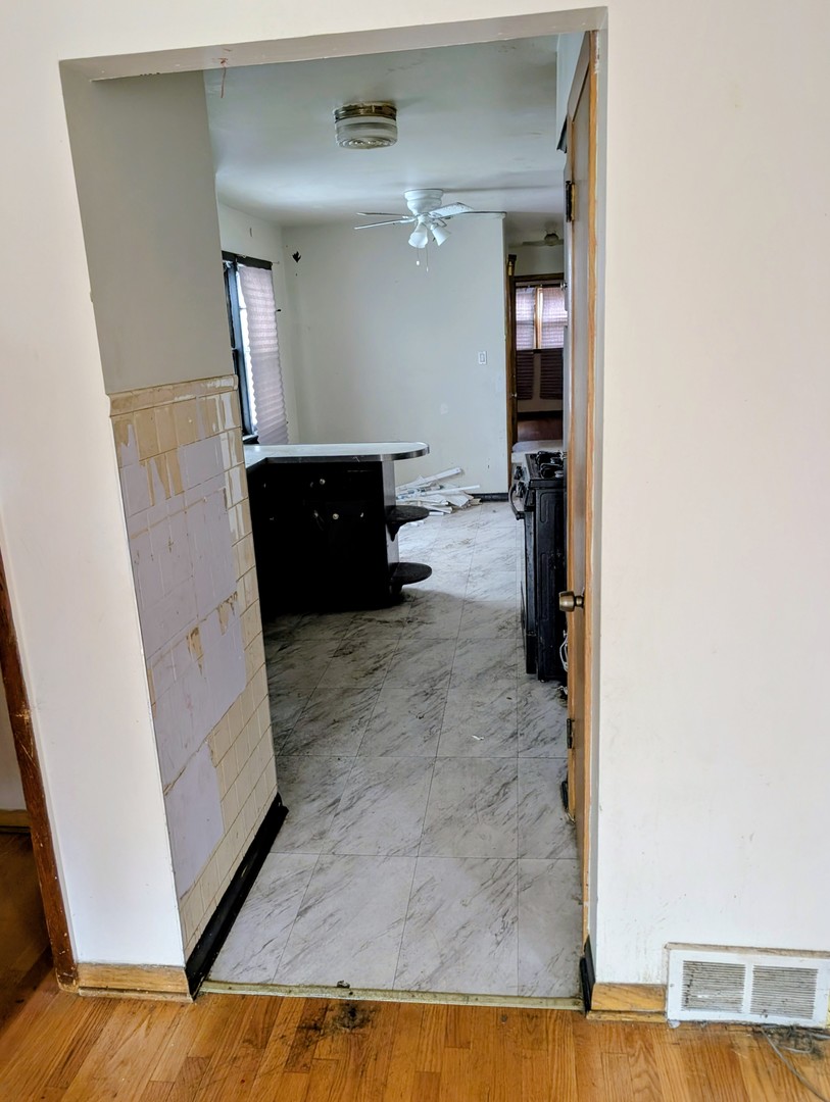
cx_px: 415
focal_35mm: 24
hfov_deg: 56.9
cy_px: 551
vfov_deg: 71.5
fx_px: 765
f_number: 1.68
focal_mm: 6.9
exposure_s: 1/88.5
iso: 2116
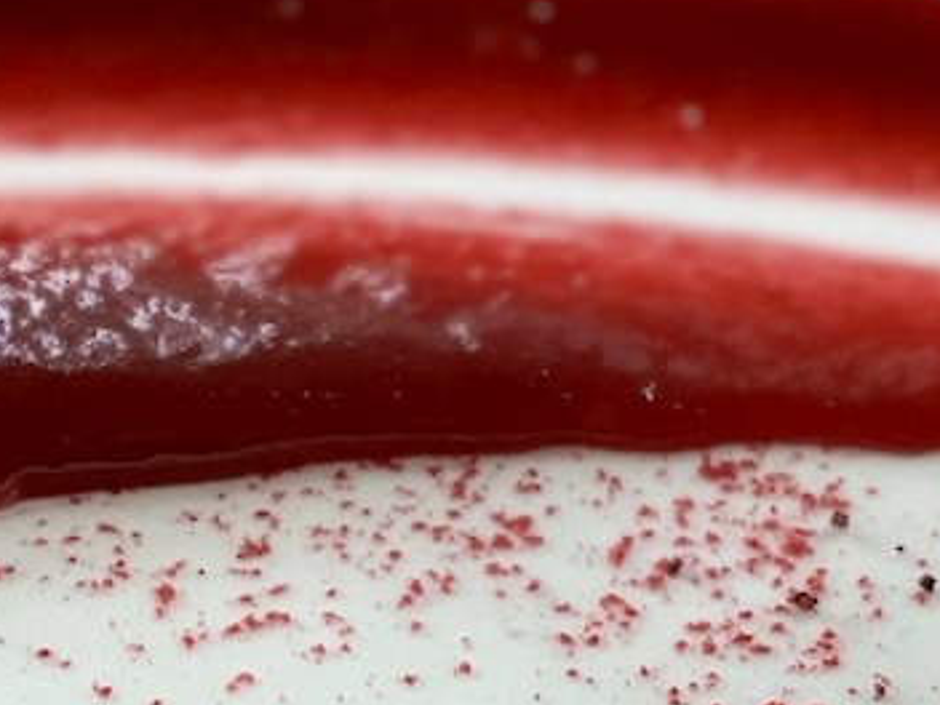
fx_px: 9504
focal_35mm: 350
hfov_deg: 5.6
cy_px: 131
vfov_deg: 4.2
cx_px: 924
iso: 125
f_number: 2.8
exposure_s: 1/121
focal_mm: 9
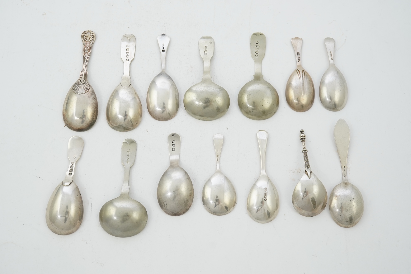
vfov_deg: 29.9
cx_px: 206
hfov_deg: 43.6
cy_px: 137
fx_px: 514
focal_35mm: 45
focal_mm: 30
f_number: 13
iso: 320
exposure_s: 1/50
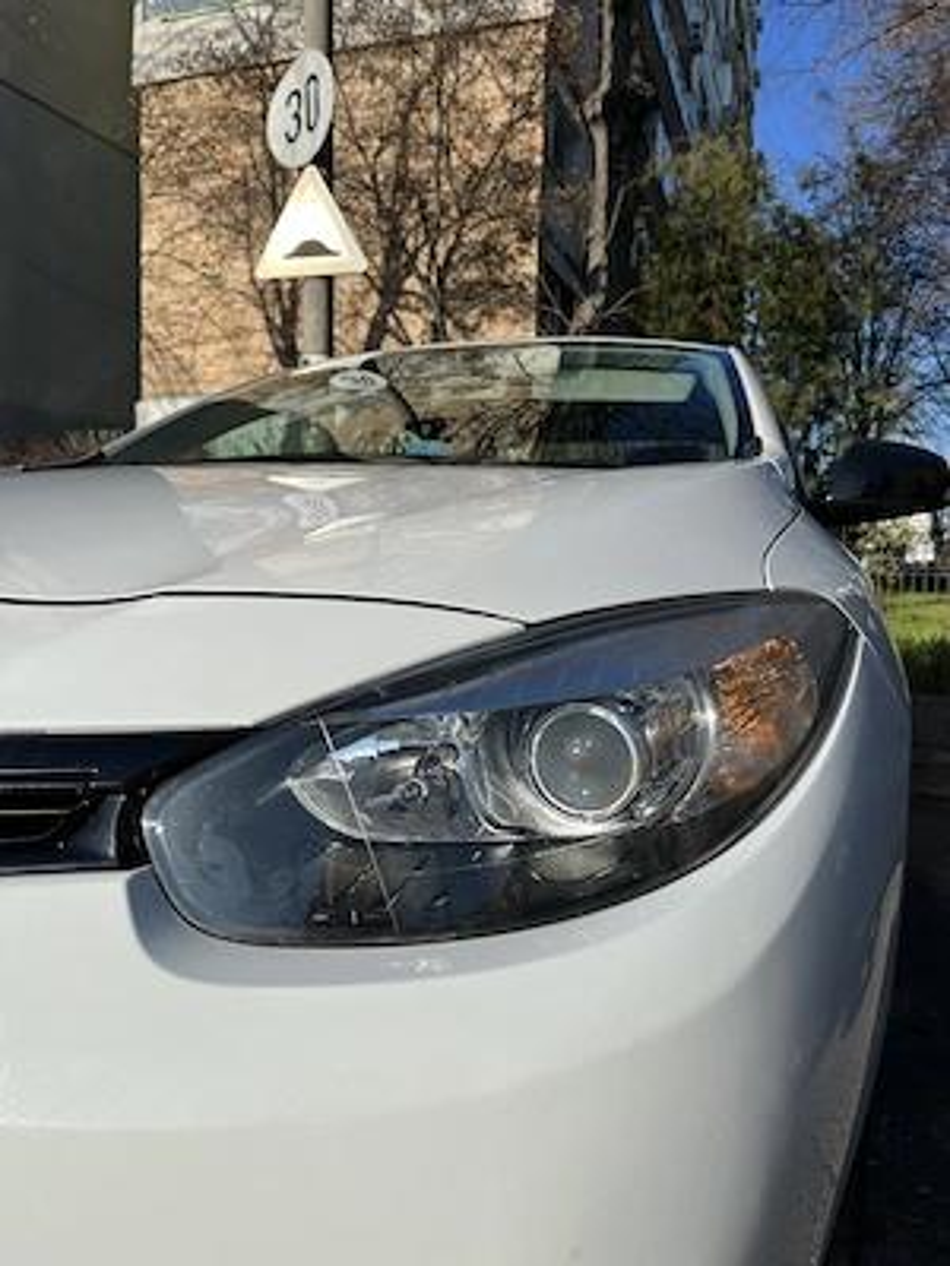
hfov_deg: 53.1
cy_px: 633
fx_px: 951
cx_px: 475
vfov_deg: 67.3
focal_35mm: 26
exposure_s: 1/5319
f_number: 1.6
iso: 50
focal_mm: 5.1
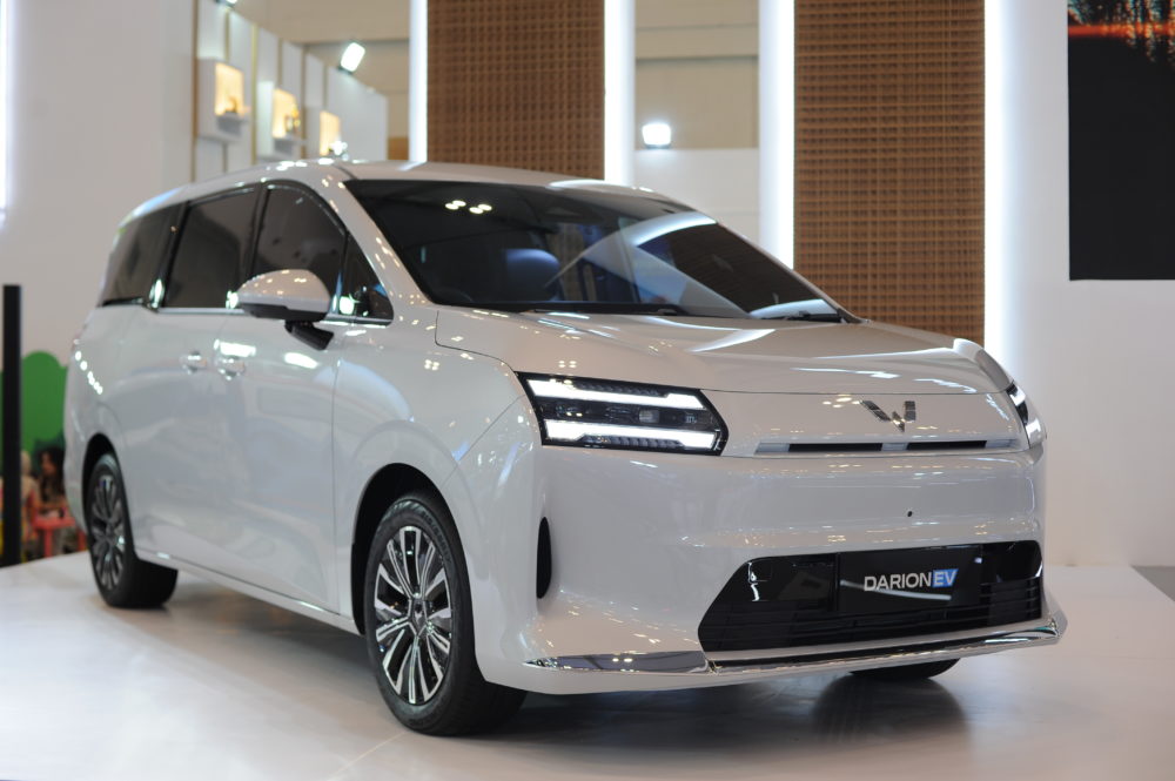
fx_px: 1631
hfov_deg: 39.6
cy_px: 390
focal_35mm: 50
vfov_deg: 26.9
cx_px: 588
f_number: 3.5
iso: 640
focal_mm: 50
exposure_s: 1/160
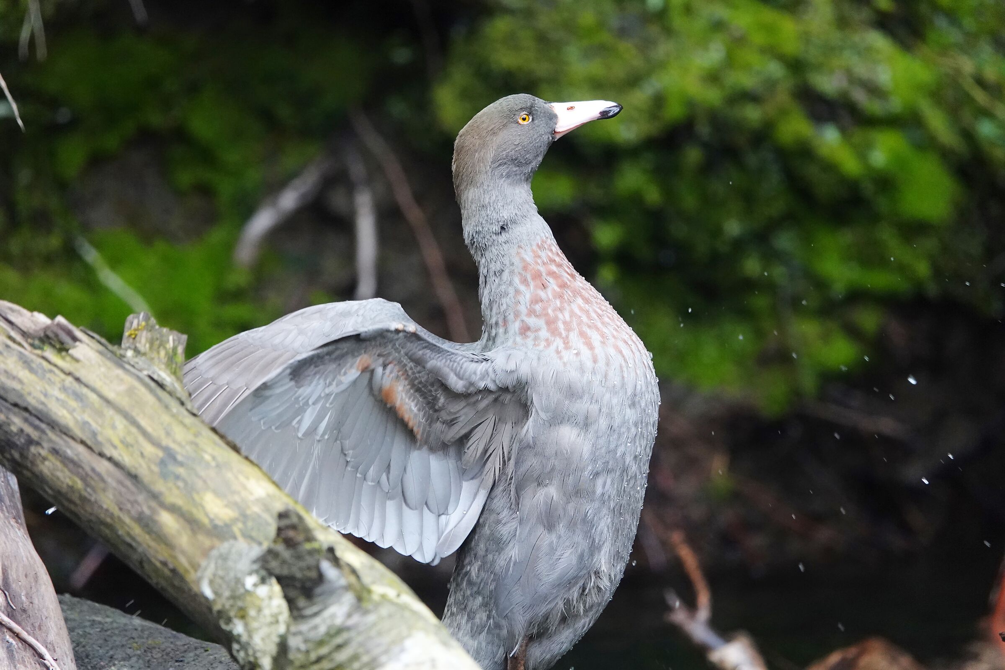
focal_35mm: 493
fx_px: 13762
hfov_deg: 4.2
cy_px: 335
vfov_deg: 2.8
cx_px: 502
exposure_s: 1/400
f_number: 4
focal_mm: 180.69
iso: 1250
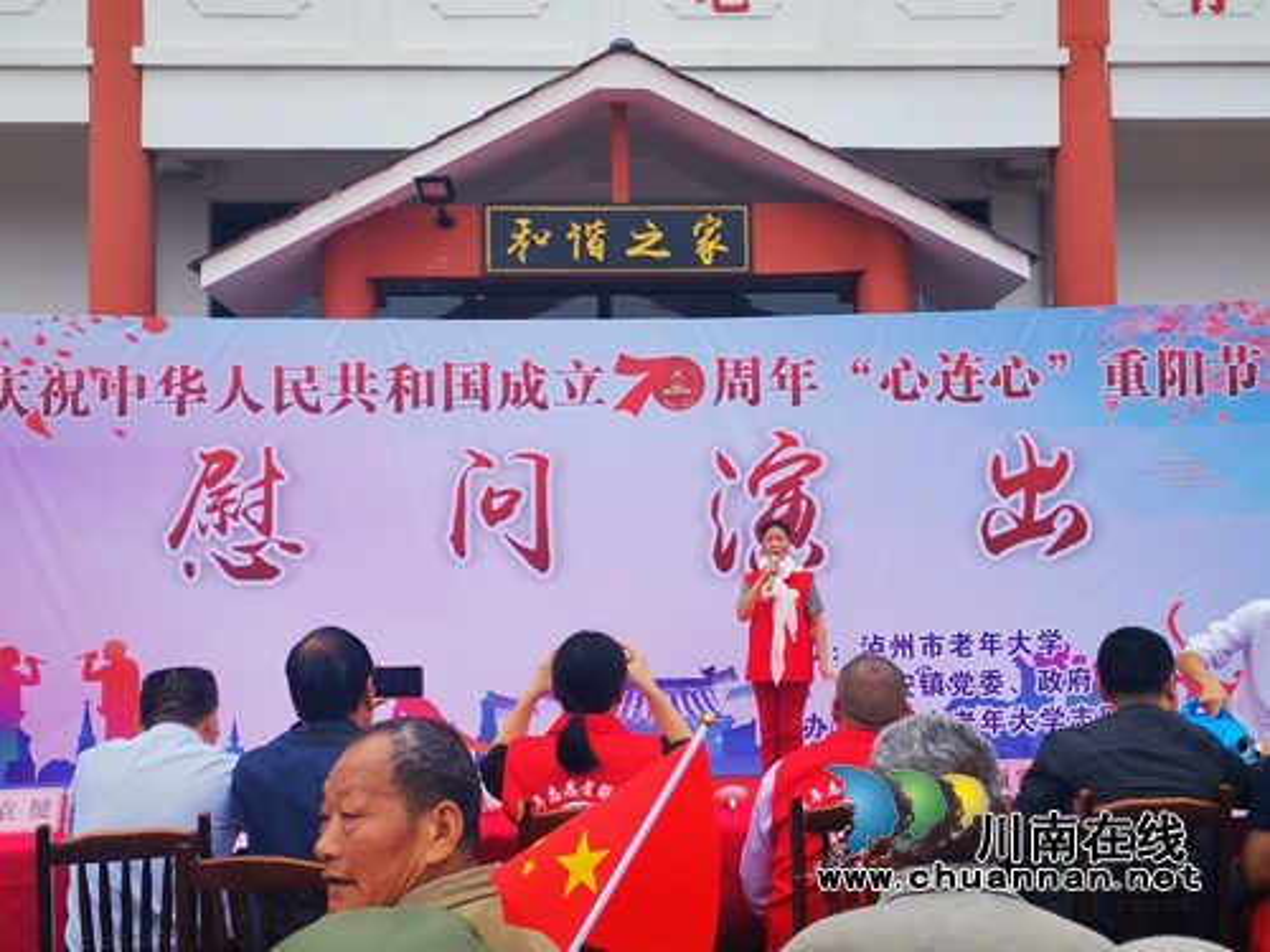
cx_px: 635
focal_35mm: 41
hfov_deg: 45.8
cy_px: 476
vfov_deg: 35.1
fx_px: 1504
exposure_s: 1/1311
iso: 50
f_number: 1.8
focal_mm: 4.75
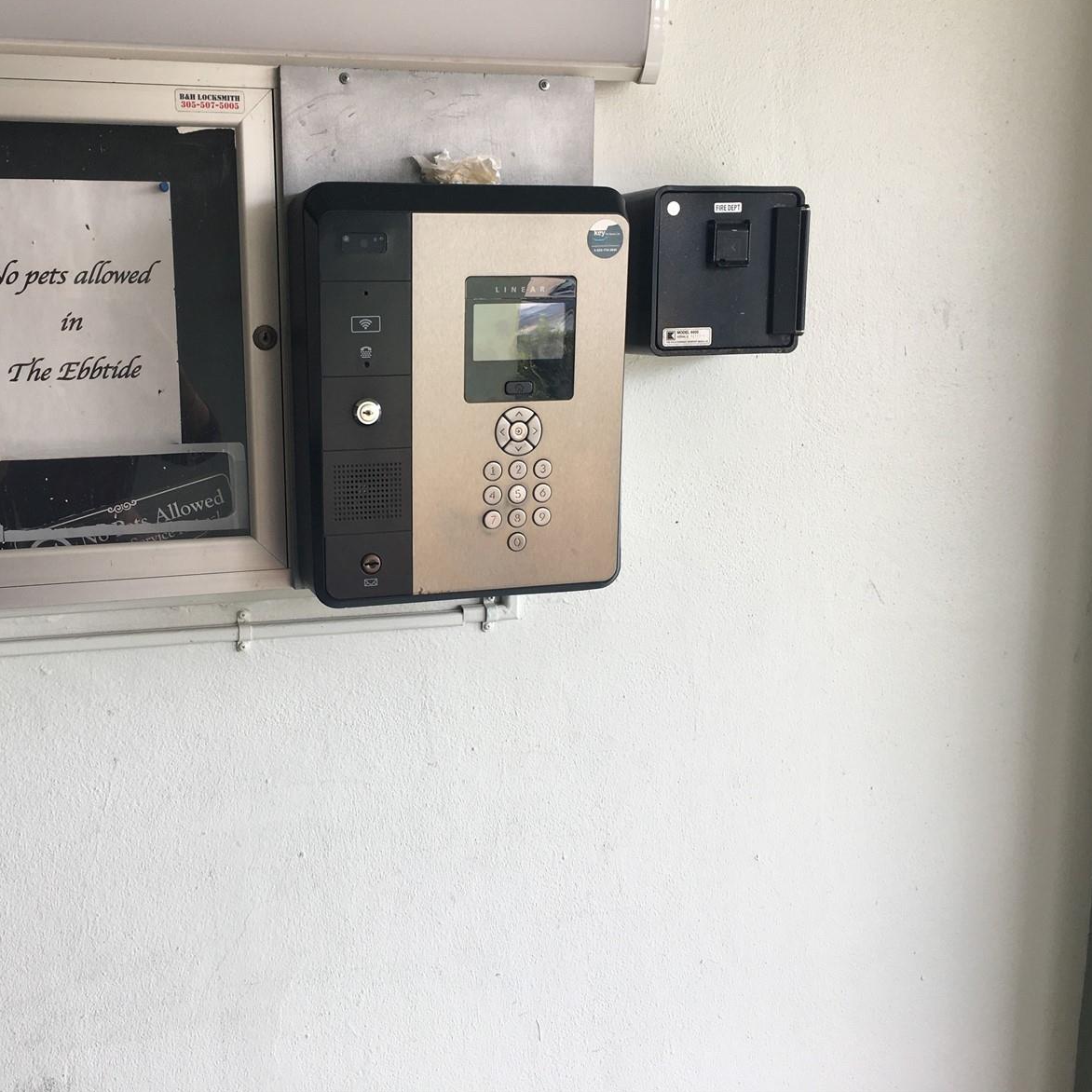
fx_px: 1249
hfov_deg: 46.8
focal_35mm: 35
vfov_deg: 47.2
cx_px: 416
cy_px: 538
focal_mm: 4.15
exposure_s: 1/120
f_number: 2.2
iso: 25
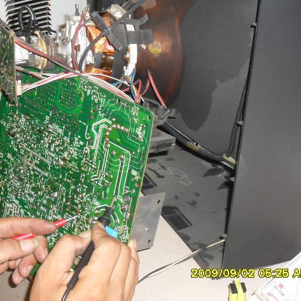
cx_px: 126
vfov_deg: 18.9
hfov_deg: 18.9
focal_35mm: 92
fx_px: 905
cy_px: 150
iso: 200
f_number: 5
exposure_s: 1/60
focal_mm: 13.6
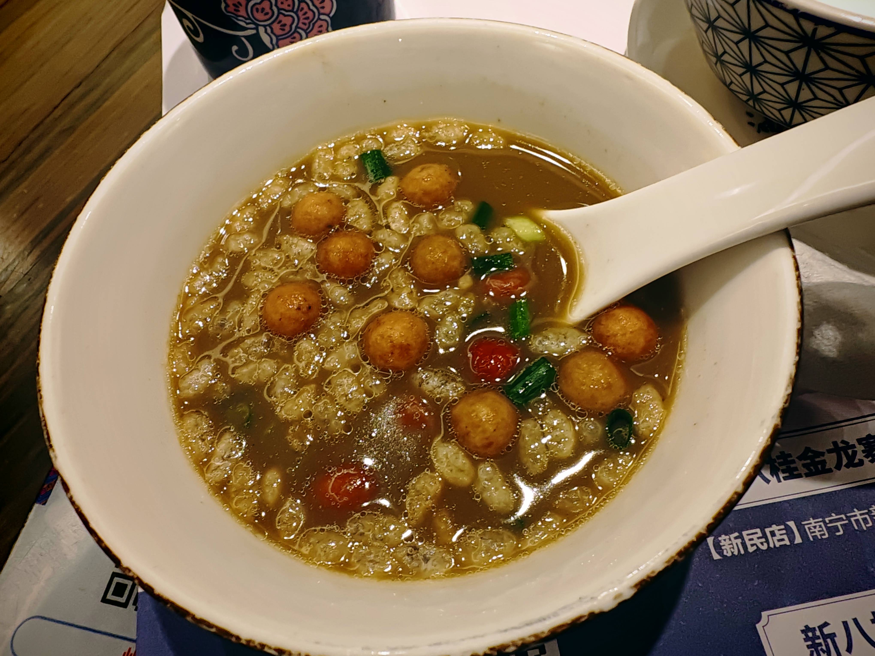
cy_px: 328
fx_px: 657
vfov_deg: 53.0
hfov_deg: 67.3
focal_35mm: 26
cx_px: 438
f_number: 2
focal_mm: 1.82
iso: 398
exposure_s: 1/50
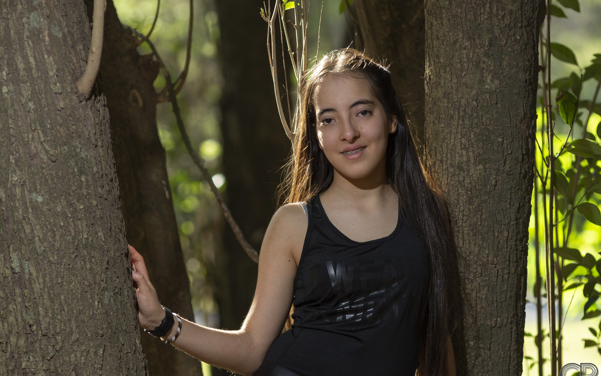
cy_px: 189
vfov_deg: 5.3
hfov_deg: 8.5
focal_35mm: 246
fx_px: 4022
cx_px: 294
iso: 100
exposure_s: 1/160
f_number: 3.5
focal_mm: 155
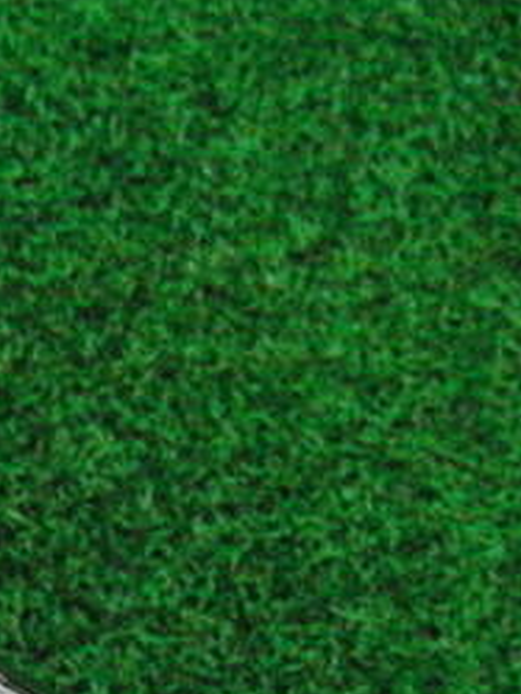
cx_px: -145
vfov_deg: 20.2
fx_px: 1905
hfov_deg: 14.9
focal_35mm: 95
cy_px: 641
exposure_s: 1/400
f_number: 3.6
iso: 3200
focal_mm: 6.42
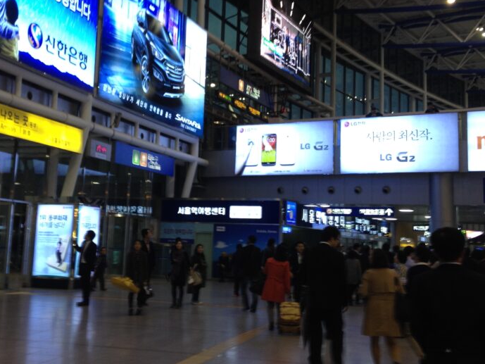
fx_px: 729
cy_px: 139
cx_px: 209
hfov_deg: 36.7
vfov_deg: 28.0
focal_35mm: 52
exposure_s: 1/24
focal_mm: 4.28
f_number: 2.4
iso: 50
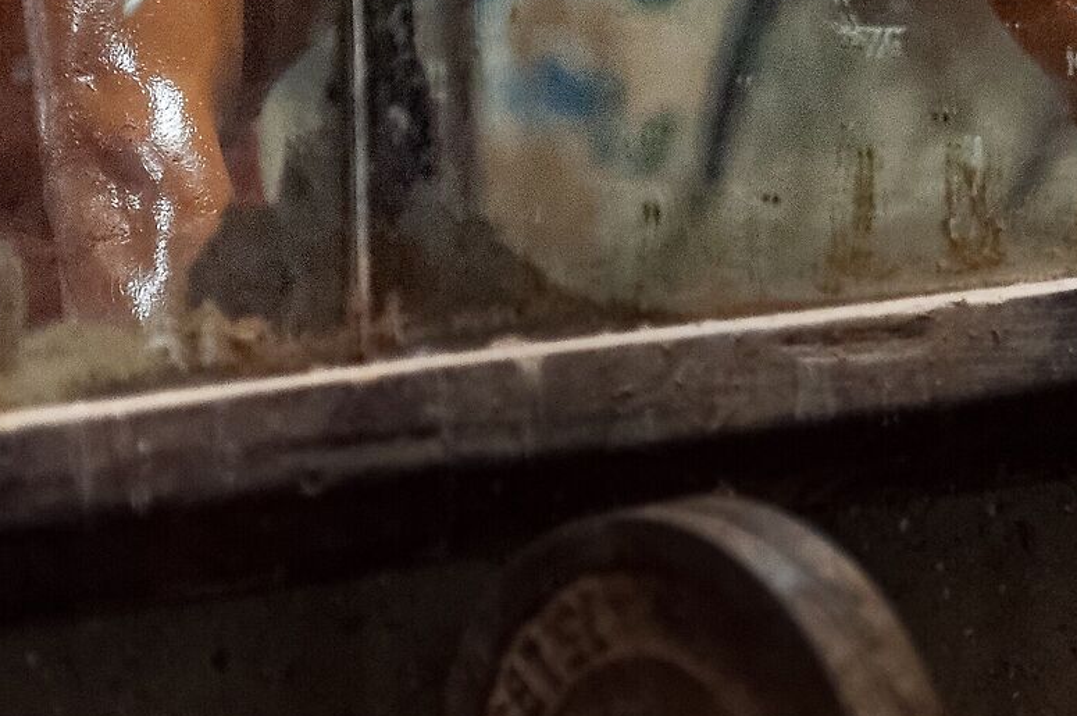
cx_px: 1401
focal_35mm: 316
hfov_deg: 6.5
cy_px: -90
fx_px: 9444
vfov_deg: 4.3
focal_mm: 102
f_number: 2.8
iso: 4000
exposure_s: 1/80
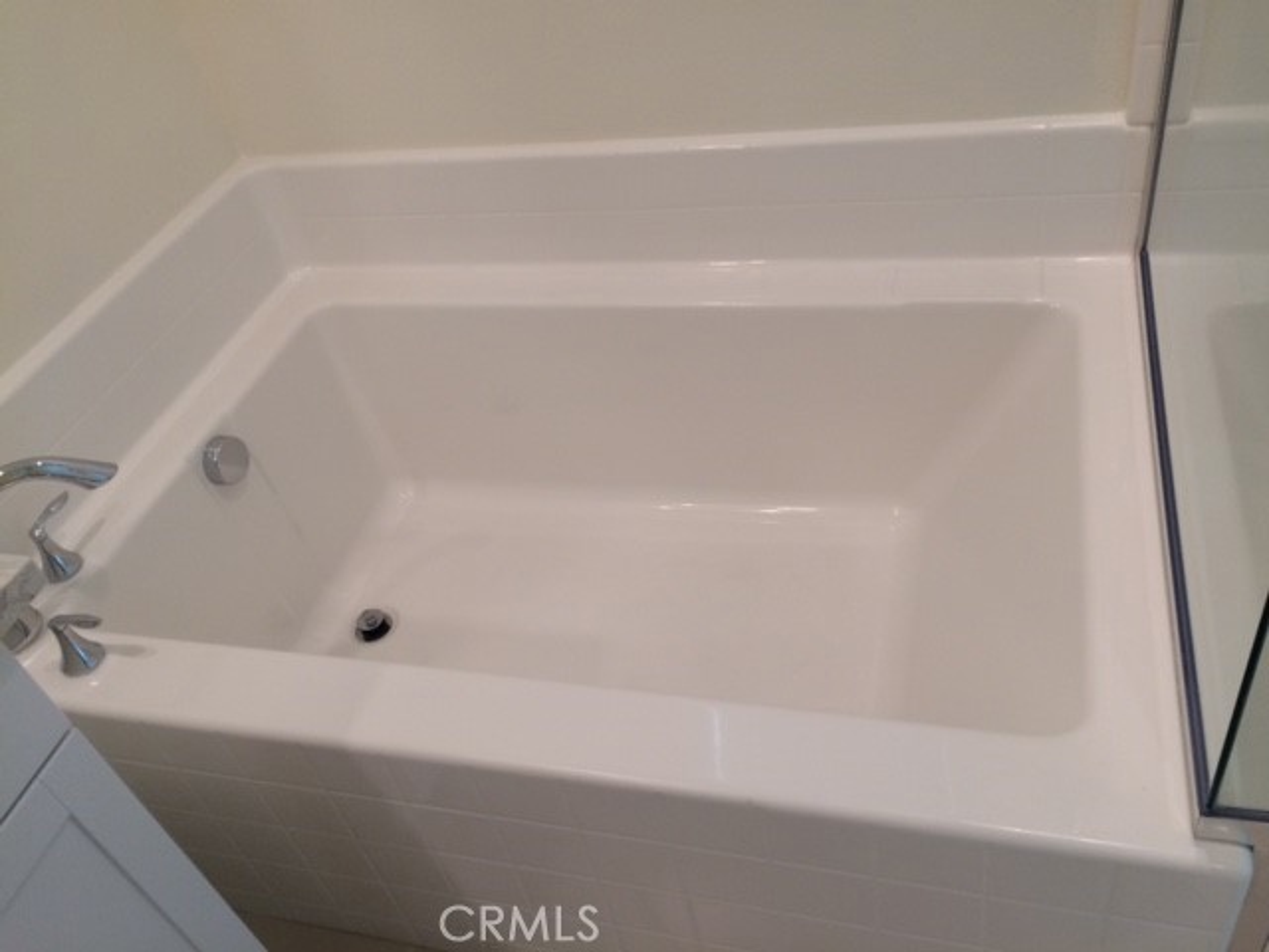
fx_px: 1063
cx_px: 634
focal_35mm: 29
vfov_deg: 48.2
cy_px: 476
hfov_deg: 61.7
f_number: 2.2
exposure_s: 1/40
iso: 40
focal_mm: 4.15
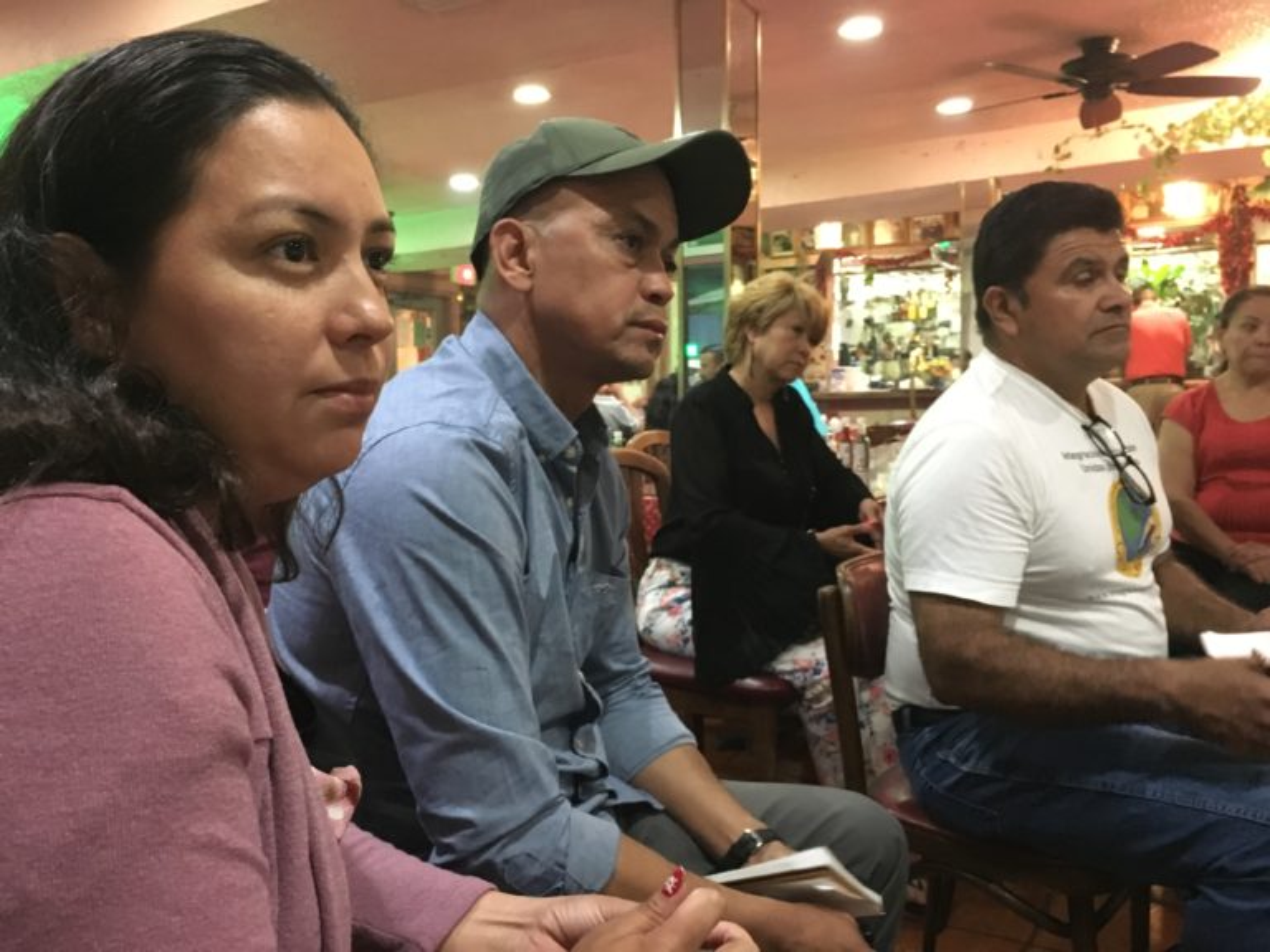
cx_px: 635
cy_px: 476
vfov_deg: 48.2
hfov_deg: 61.7
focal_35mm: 29
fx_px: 1064
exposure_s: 1/15
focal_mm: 4.15
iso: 640
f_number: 2.2
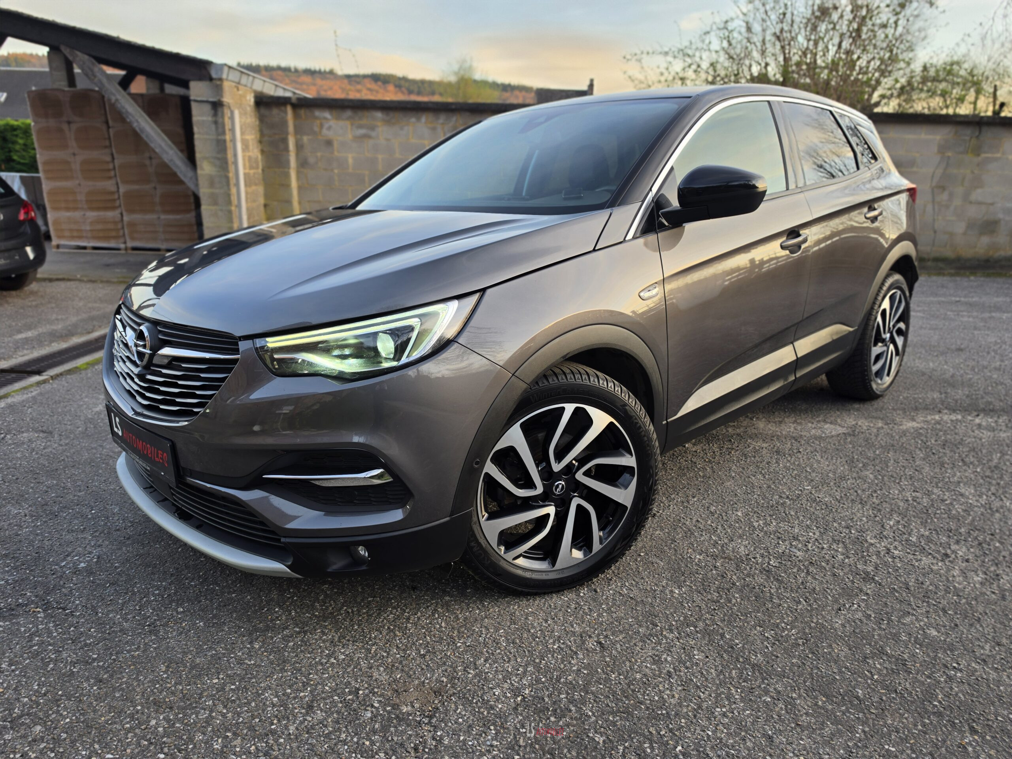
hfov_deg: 73.9
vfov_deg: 58.9
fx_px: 672
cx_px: 506
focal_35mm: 23
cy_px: 380
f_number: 1.4
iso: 10
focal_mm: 6.5
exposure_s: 1/50
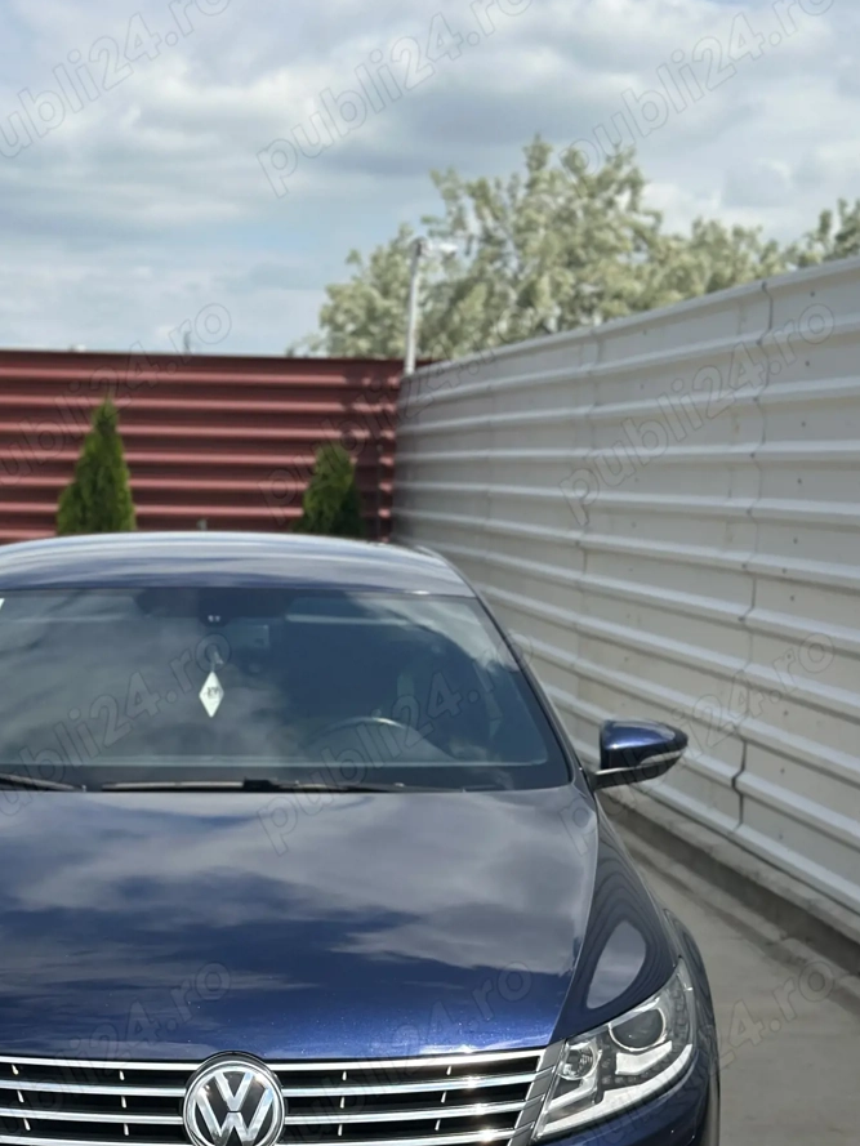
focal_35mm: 72
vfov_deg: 26.8
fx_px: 2384
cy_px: 806
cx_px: 242
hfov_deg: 20.3
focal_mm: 6.86
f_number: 1.78
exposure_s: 1/5882
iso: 80
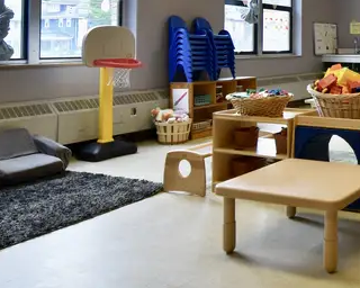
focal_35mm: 45
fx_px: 479
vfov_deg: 31.8
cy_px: 28
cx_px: 376
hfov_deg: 36.2
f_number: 4.5
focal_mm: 10
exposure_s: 1/15
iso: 100
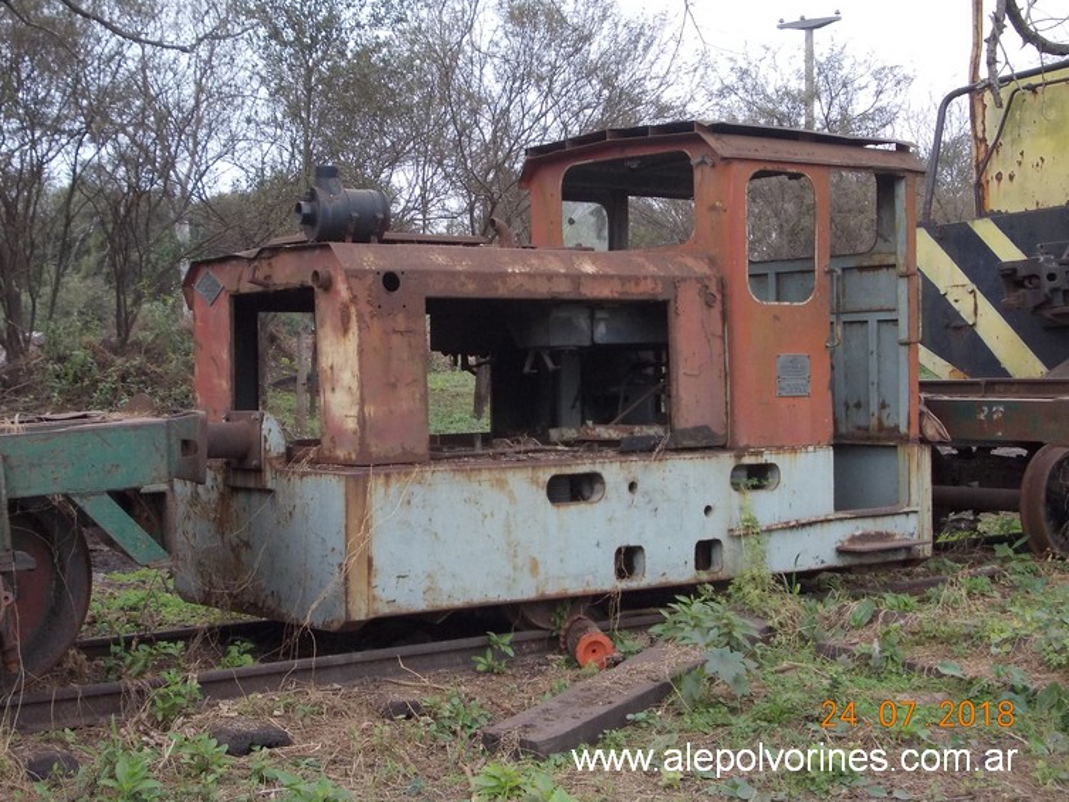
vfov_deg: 24.0
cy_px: 403
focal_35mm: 61
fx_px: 1884
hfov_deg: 31.7
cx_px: 527
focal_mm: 8.5
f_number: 4
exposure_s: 1/60
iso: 180
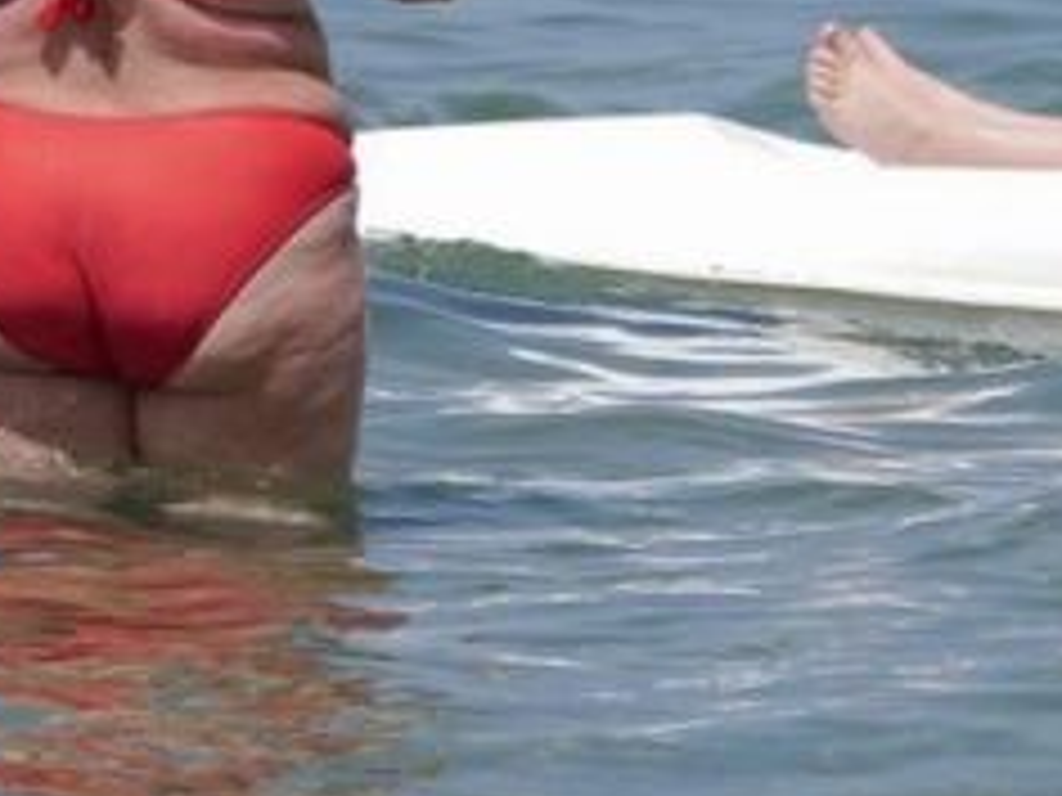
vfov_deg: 1.6
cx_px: 436
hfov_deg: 2.1
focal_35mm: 949
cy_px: -256
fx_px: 29115
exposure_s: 1/1000
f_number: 6.3
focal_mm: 175
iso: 160
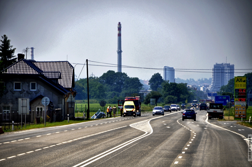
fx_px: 2097
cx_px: 126
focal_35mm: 300
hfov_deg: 6.9
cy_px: 84
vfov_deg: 4.6
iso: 200
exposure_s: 1/800
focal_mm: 200
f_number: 7.1
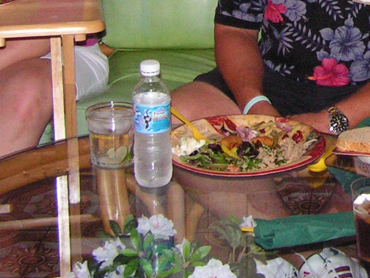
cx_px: 512
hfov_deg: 15.2
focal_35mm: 122
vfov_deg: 11.7
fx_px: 1304
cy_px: -106
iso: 200
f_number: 2.8
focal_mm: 6.3
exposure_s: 1/40
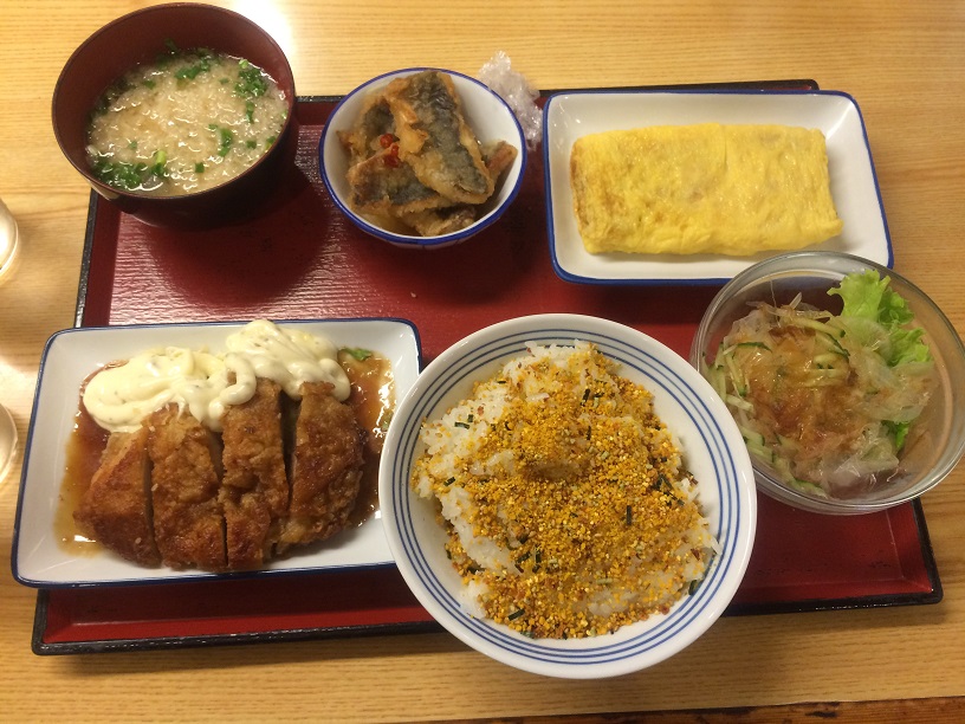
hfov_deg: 61.7
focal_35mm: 29
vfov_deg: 48.2
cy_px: 362
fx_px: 808
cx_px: 482
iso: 160
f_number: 2.2
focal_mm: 4.15
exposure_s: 1/33
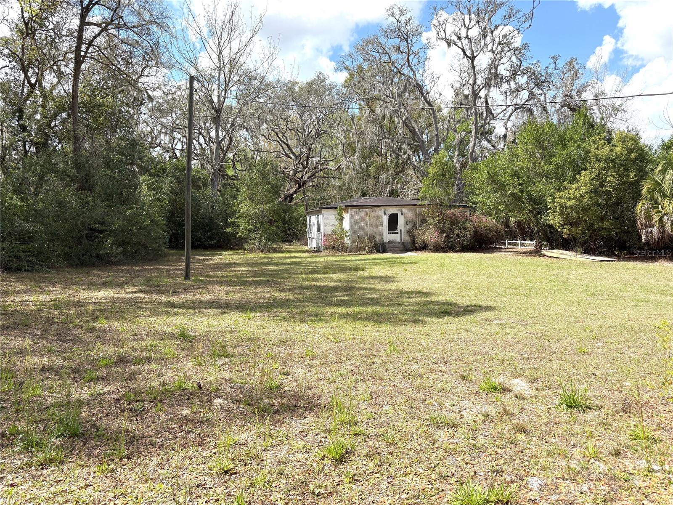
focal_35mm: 26
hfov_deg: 67.3
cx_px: 336
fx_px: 505
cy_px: 252
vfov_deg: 53.1
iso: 50
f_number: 1.6
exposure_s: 1/2208
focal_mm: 5.96
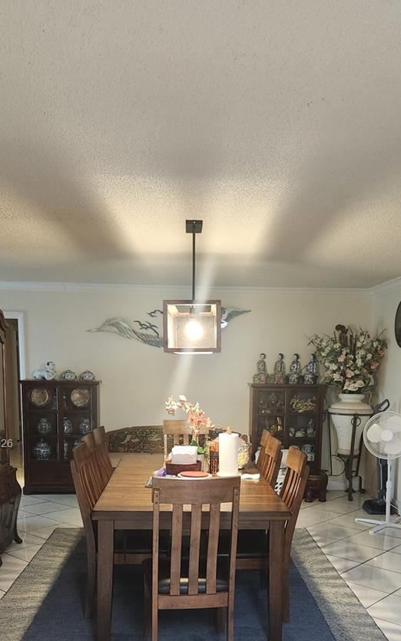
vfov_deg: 53.8
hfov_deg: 36.2
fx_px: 612
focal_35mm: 35
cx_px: 217
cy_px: 445
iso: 640
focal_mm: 5.4
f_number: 1.8
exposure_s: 1/120
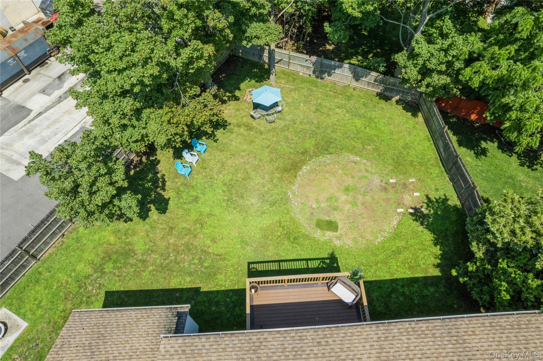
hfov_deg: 78.6
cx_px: 272
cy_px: 180
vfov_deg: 57.2
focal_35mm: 22
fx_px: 332
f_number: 2.8
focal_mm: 8.38
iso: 100
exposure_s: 1/1250
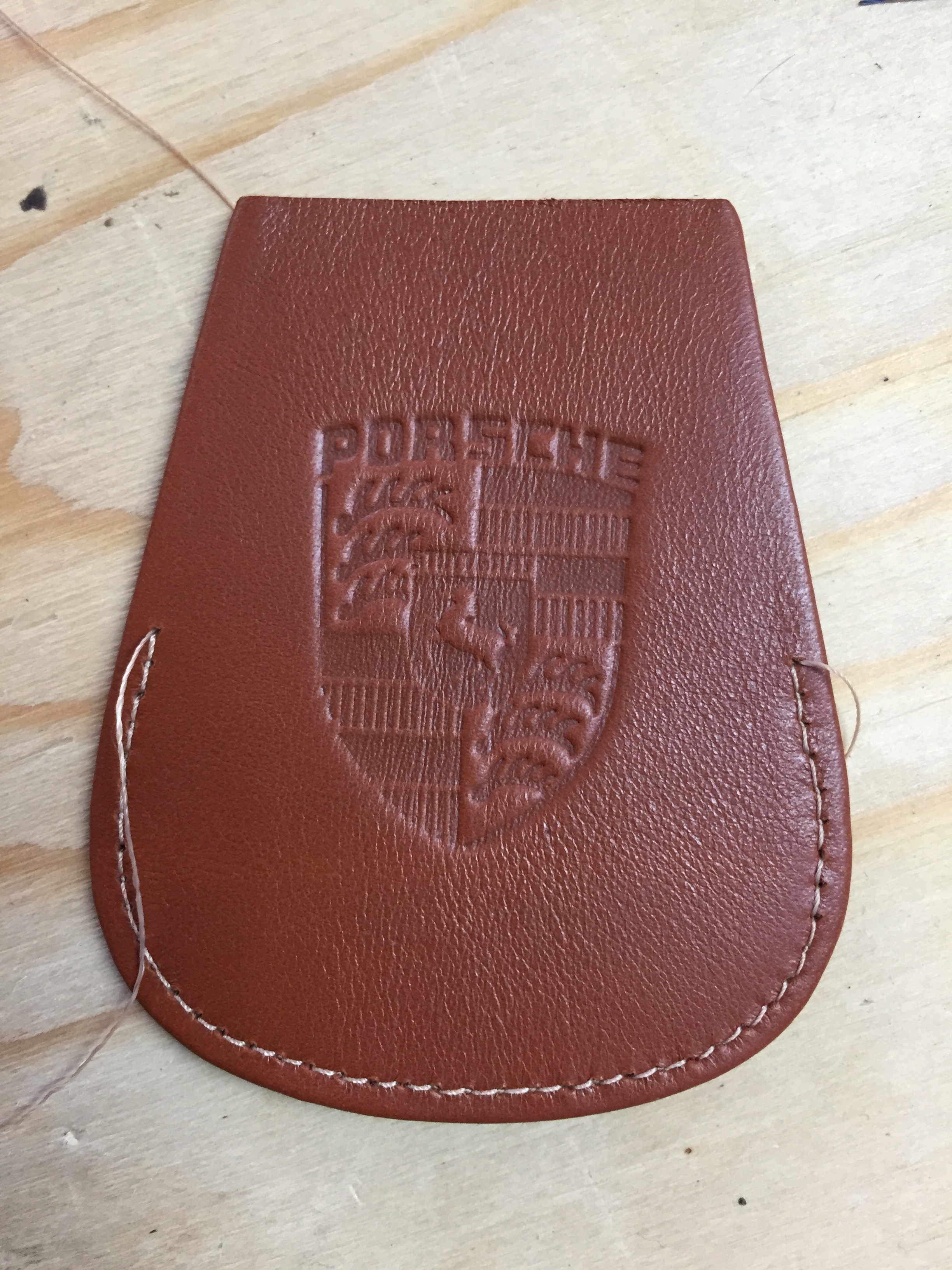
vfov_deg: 61.7
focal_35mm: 29
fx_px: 1063
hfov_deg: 48.2
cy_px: 635
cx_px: 476
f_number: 2.2
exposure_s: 1/33
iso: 64
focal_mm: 4.15
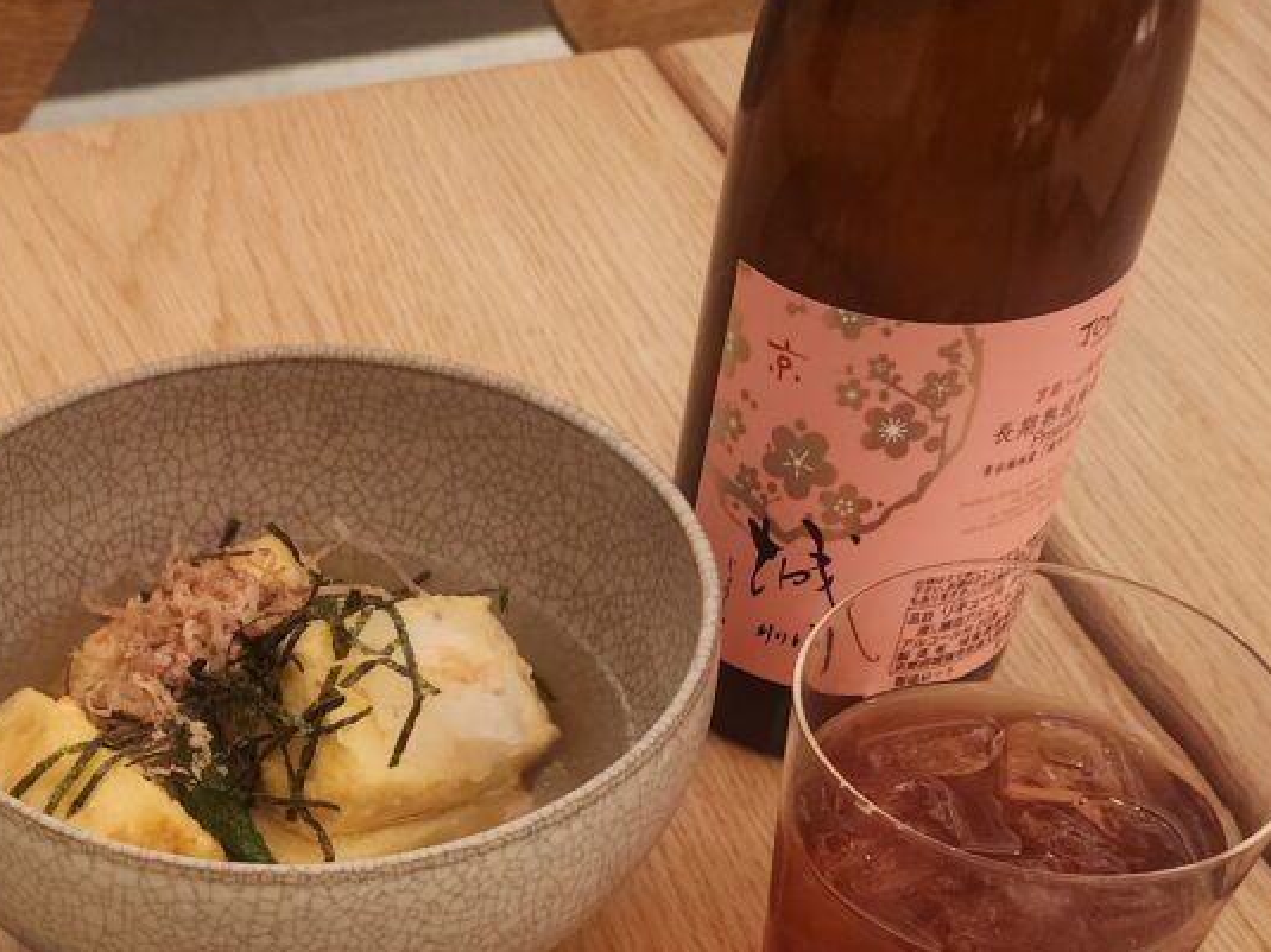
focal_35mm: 55
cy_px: 1073
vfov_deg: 24.6
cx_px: 157
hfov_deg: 33.3
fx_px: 2019
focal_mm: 6.4
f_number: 1.8
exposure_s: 1/38.5
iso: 500
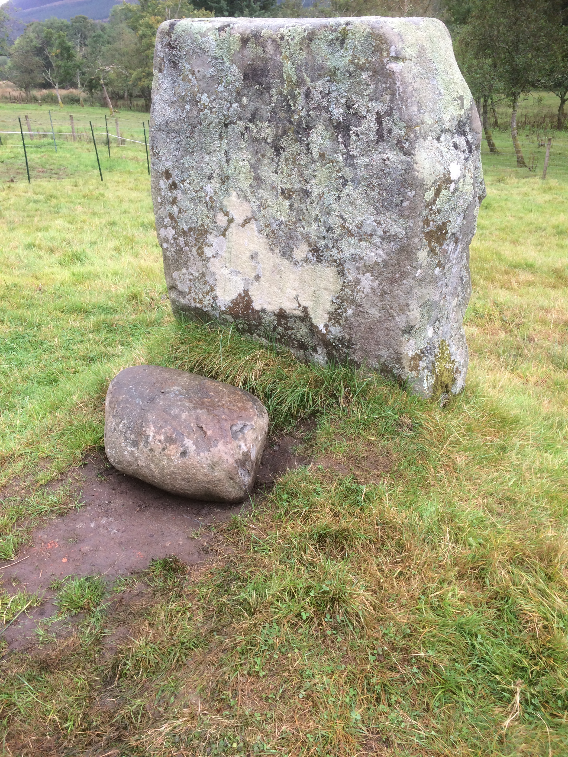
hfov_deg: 48.2
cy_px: 378
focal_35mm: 29
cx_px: 284
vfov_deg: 61.7
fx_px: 634
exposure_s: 1/100
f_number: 2.2
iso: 40
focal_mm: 4.15
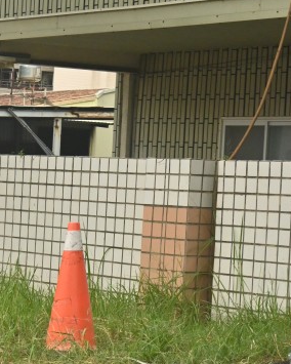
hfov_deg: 10.4
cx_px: -46
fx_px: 1572
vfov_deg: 13.1
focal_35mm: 146
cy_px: 300
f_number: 5.3
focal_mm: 36
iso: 1250
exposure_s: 1/2500
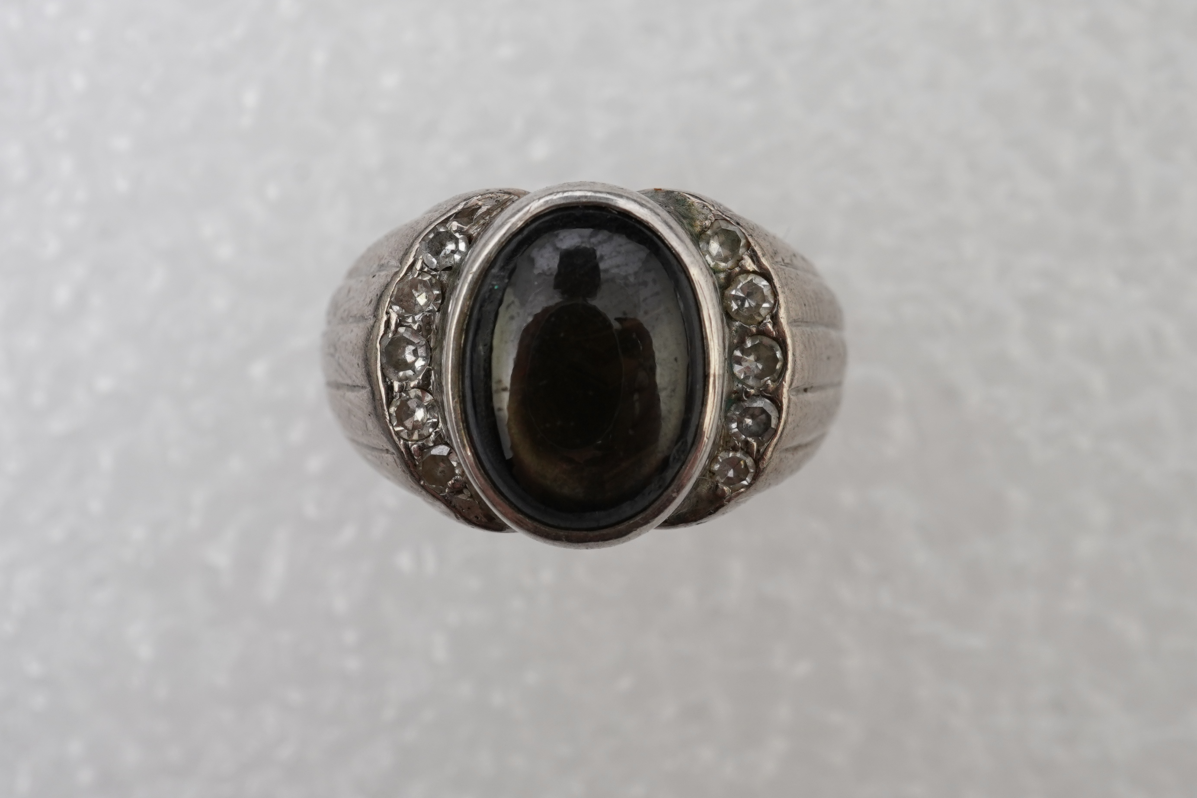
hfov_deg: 31.4
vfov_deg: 21.2
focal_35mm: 64
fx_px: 2128
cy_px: 374
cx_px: 597
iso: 500
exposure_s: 1/100
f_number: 18
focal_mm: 30
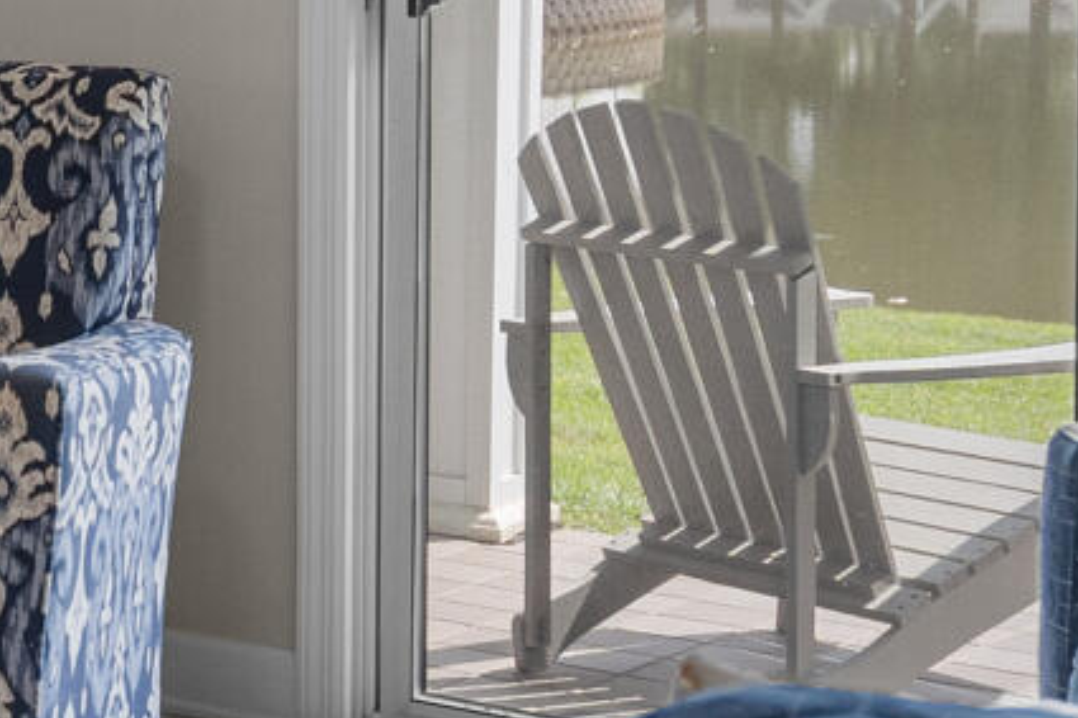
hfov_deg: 16.4
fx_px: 3382
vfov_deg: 11.8
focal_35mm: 113
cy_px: -165
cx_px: -561
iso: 400
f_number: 4
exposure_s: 1/40
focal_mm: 16
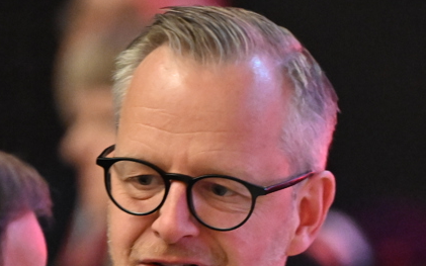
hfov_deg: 3.2
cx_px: 313
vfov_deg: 2.0
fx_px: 7638
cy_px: 387
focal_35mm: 658
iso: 7200
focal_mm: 200
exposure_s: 1/100
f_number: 2.8
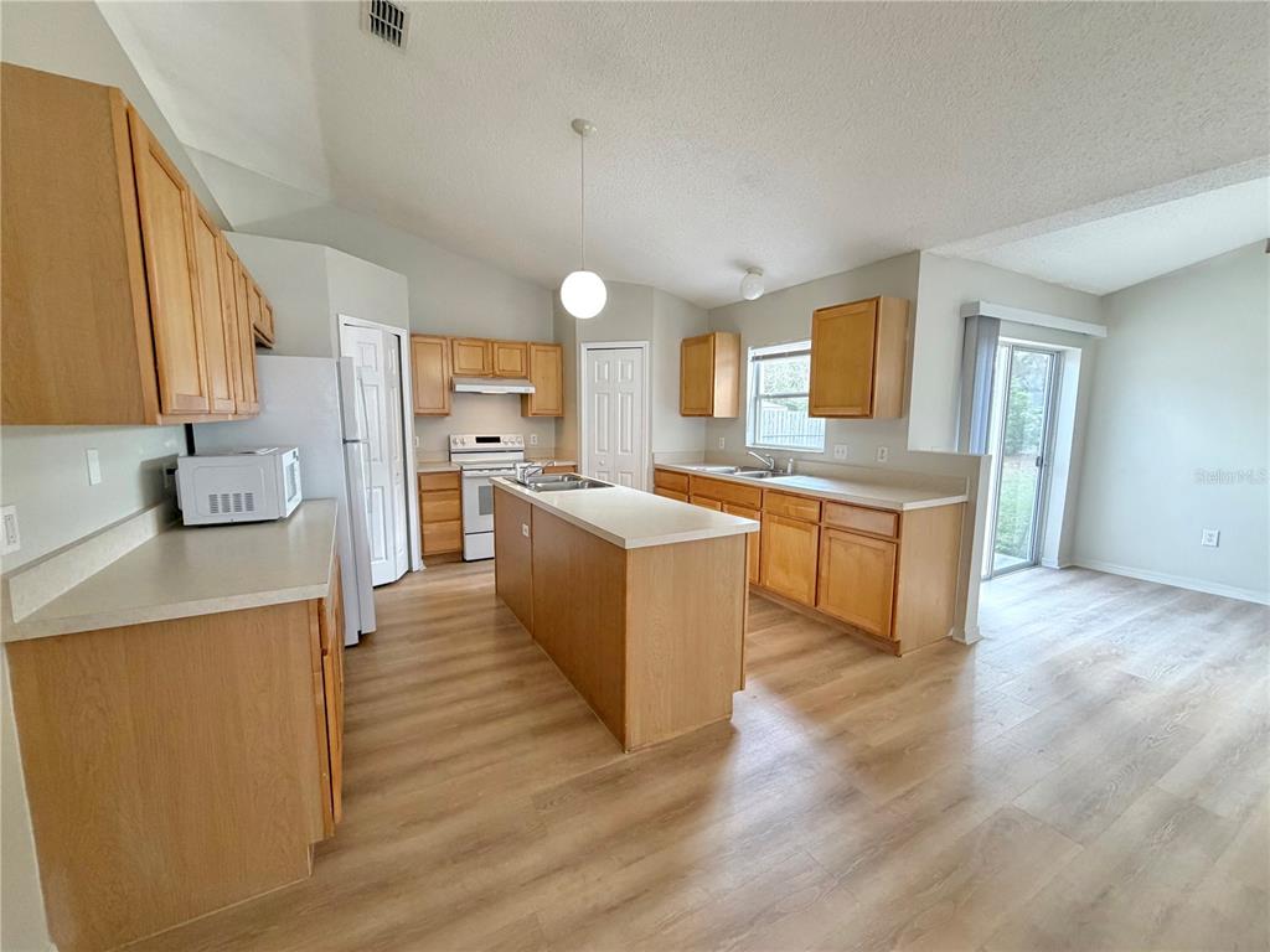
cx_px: 635
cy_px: 476
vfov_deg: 85.7
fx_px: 514
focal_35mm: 14
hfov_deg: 102.1
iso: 250
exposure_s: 1/120
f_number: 2.2
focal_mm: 2.22
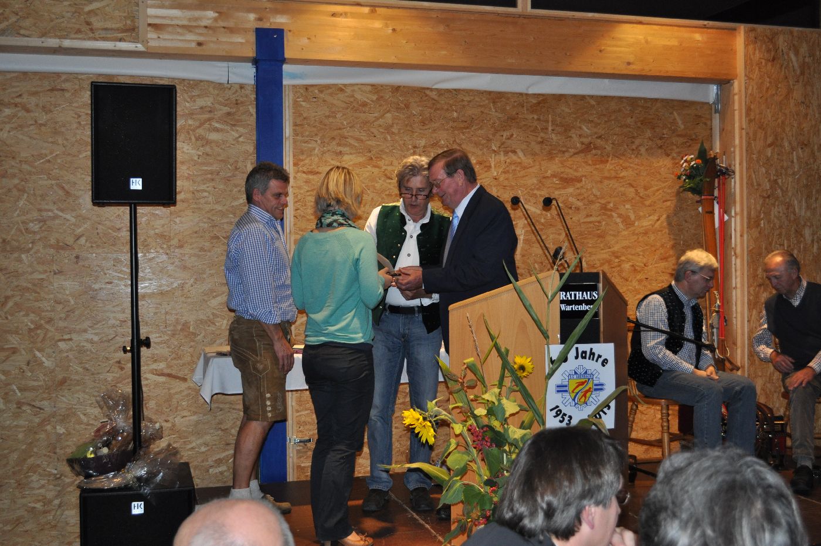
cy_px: 273
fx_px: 957
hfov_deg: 46.4
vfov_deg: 31.8
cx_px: 410
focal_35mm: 42
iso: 800
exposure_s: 1/60
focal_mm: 28
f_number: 4.5
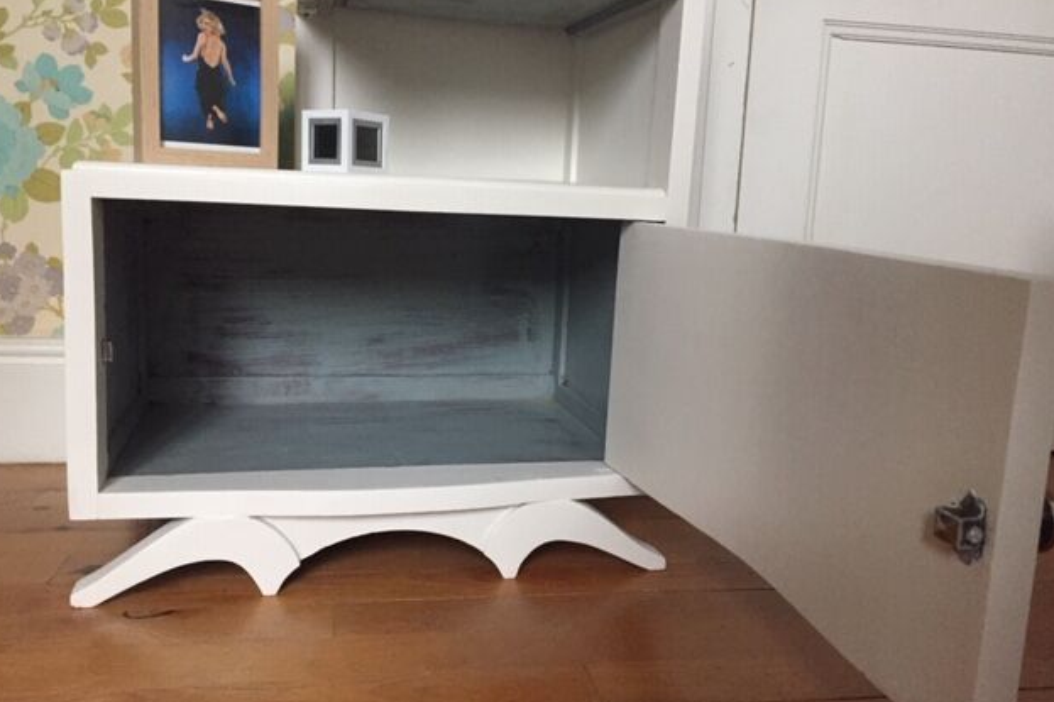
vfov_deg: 42.3
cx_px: 518
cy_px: 335
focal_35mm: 31
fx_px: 907
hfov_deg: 60.3
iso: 250
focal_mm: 4.15
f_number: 2.2
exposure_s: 1/25
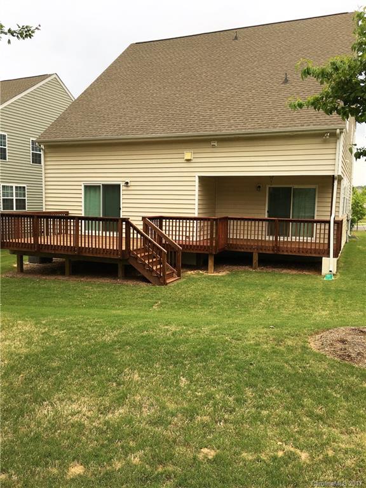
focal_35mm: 29
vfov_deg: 61.7
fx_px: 409
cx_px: 183
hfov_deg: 48.2
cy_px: 244
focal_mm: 4.15
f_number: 2.2
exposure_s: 1/541
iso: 25
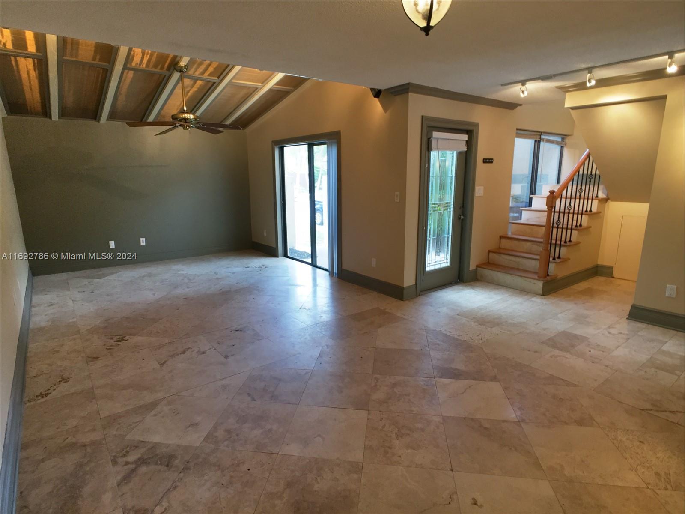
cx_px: 342
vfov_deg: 48.2
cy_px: 257
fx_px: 574
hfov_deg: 61.7
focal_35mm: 29
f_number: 2.2
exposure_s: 1/30
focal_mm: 4.15
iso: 40
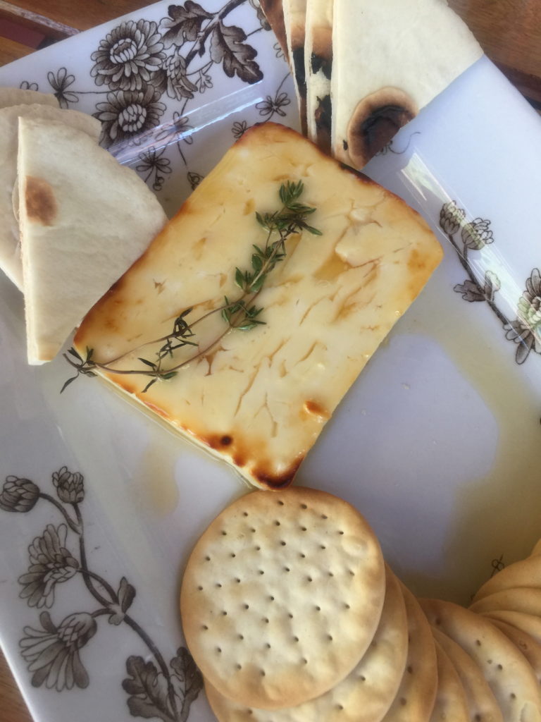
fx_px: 604
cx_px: 270
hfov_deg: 48.2
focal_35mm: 29
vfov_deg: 61.7
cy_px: 361
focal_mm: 4.15
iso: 32
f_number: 2.2
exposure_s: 1/40
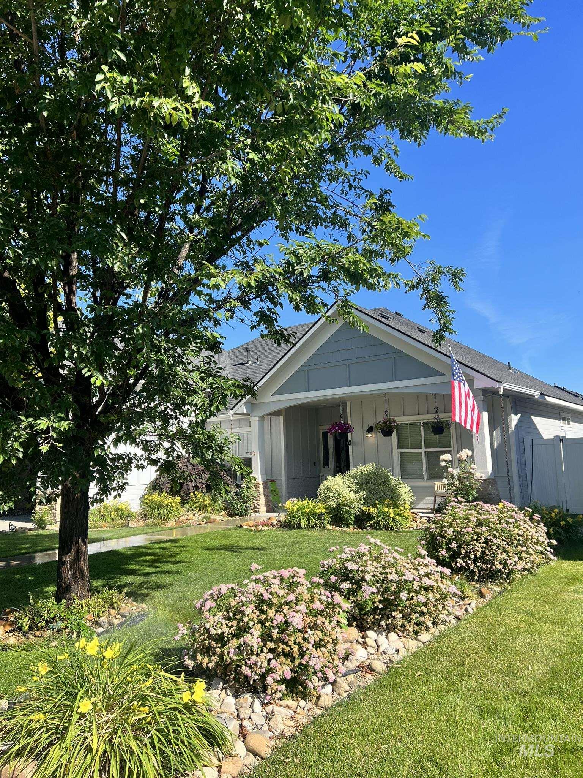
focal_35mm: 26
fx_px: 584
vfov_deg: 67.3
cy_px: 389
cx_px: 292
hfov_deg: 53.1
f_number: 1.5
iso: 50
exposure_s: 1/2165
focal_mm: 5.7
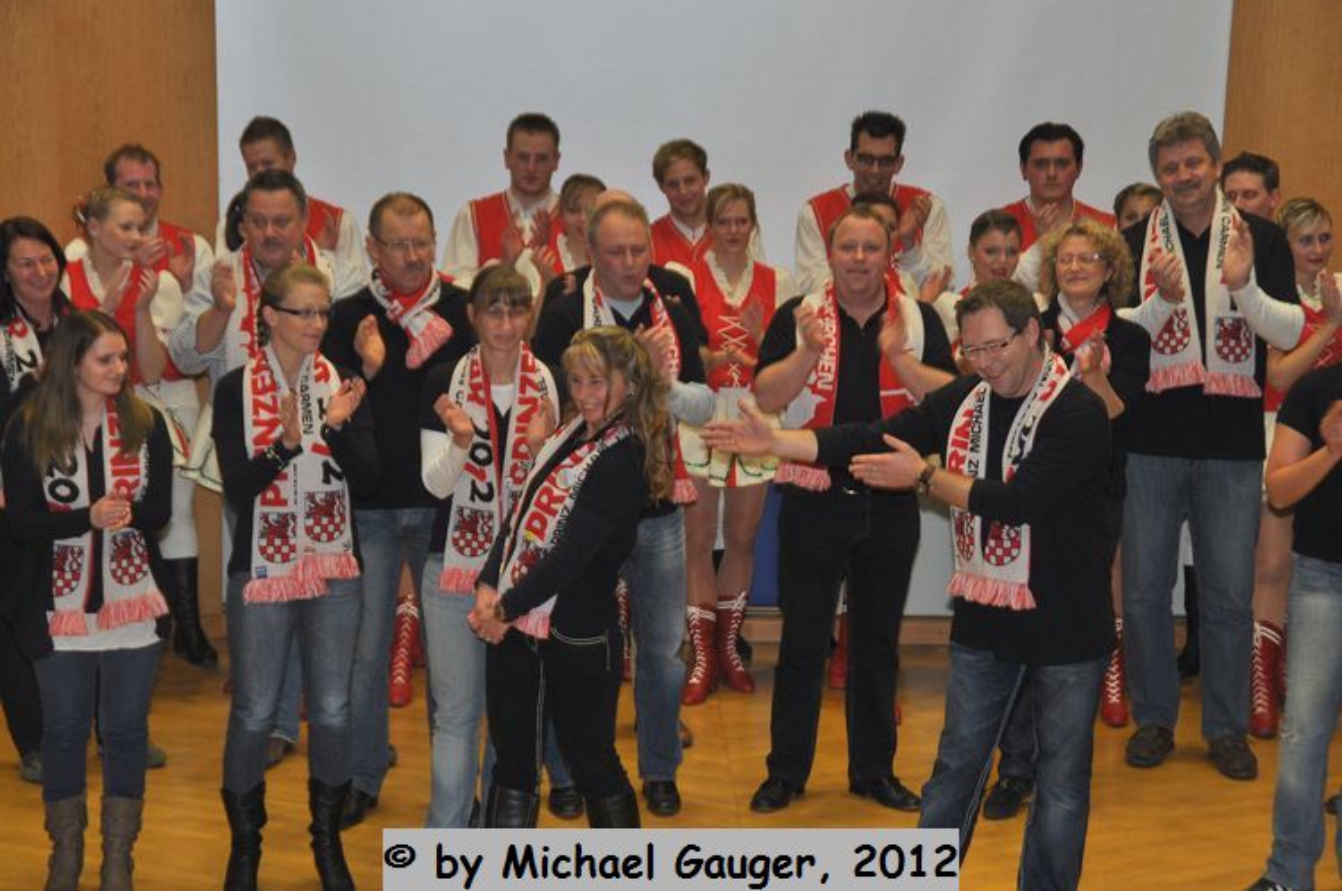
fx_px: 3351
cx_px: 671
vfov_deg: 15.1
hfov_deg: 22.6
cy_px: 446
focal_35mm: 90
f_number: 5
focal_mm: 60
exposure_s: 1/60
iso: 400
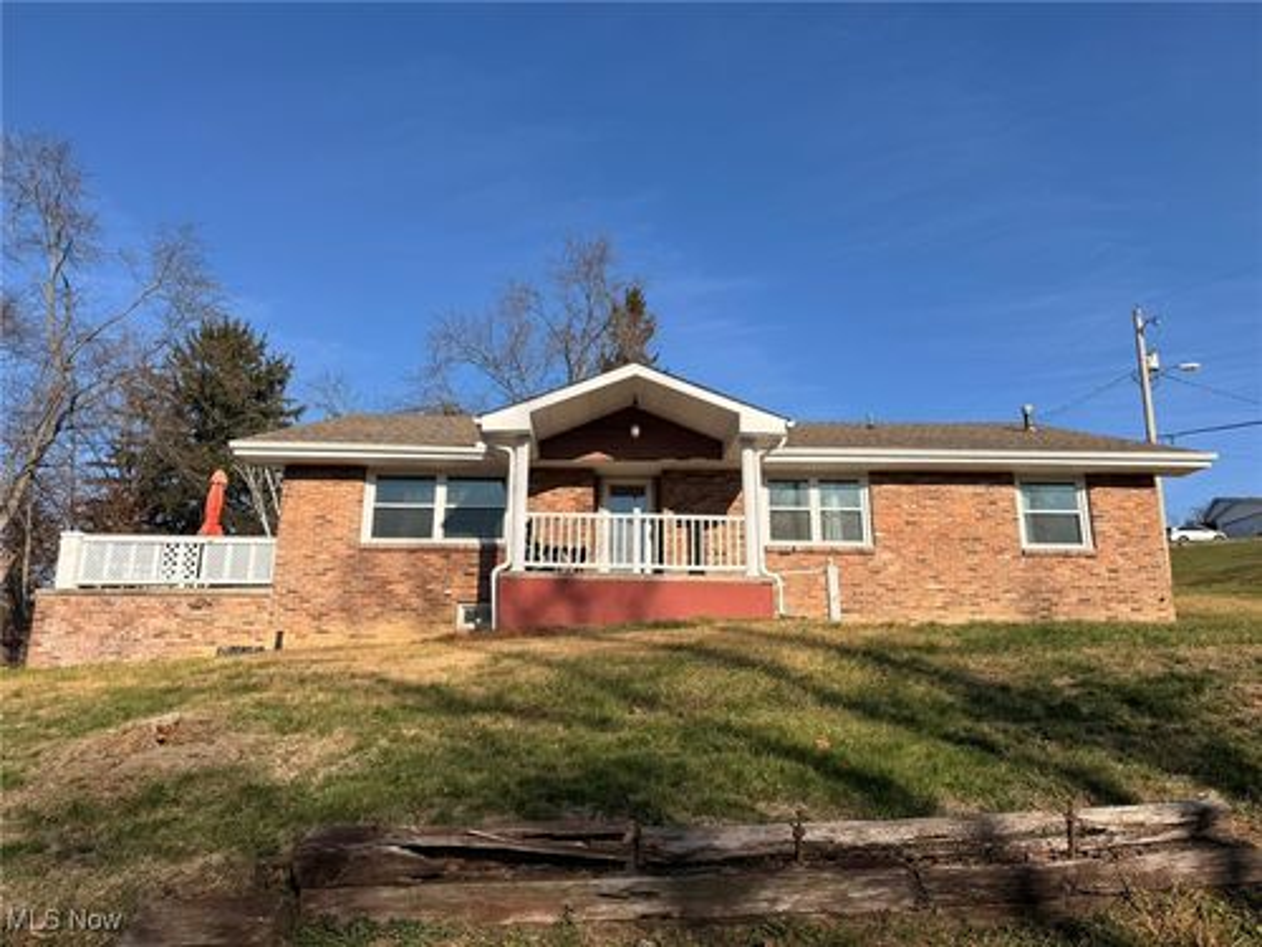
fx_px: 875
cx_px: 631
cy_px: 474
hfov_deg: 71.6
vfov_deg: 56.8
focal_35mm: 24
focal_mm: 6.76
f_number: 1.78
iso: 80
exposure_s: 1/4975
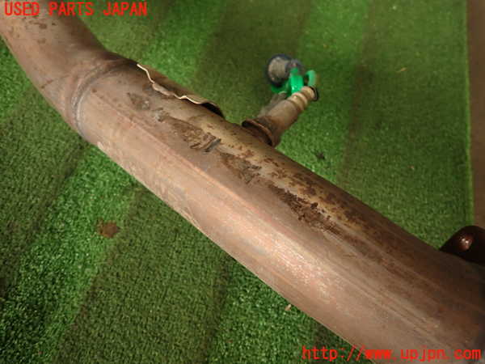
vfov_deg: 54.9
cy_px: 182
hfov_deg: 69.4
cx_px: 242
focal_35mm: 25
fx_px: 350
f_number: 2
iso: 100
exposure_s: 1/60
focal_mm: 4.5
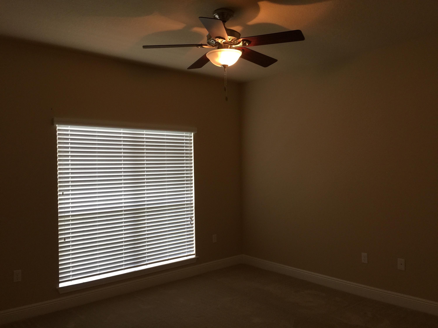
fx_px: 367
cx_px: 219
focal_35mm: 29
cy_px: 164
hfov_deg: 61.7
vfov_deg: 48.2
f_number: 2.2
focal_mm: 4.15
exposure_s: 1/30
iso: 50
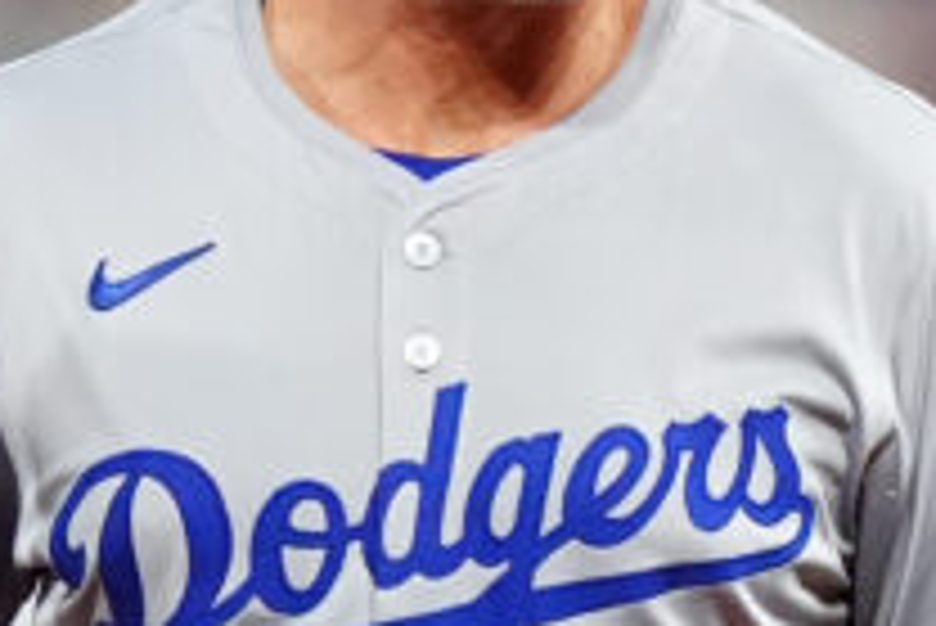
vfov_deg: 0.6
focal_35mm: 2344
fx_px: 60984
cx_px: -18
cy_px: 889
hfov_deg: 0.9
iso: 5000
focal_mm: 400
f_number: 2.8
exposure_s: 1/2500
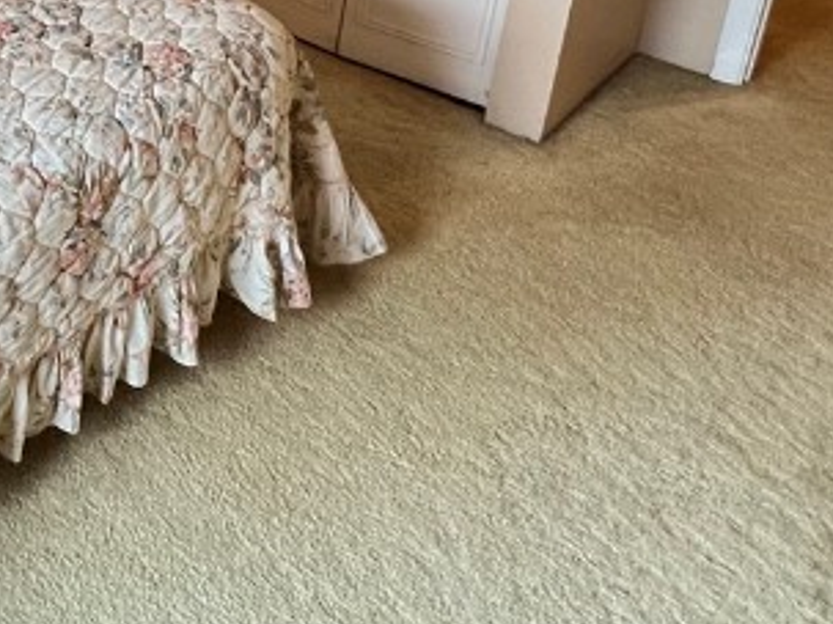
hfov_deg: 33.9
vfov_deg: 27.2
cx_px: -187
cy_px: -198
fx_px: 1058
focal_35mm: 44
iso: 320
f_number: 1.8
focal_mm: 1.57
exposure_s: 1/60
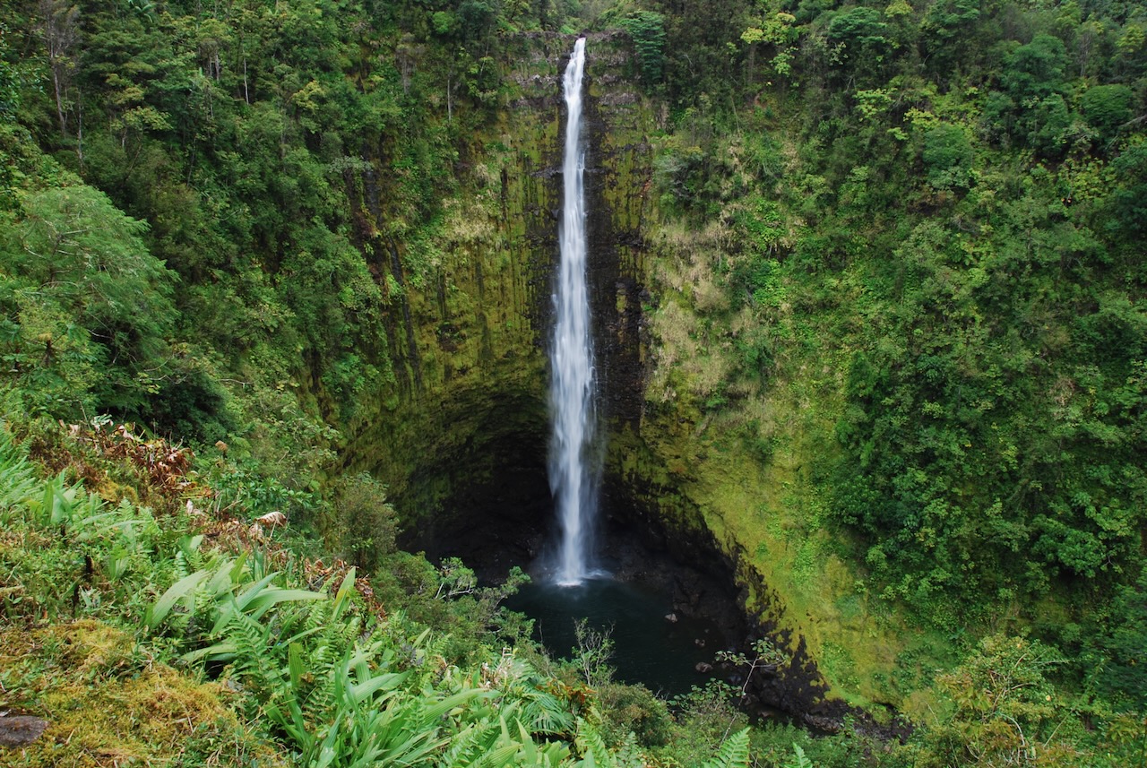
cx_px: 574
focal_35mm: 27
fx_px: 861
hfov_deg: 67.3
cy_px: 384
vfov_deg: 48.1
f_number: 22
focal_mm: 18
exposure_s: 1/8
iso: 100
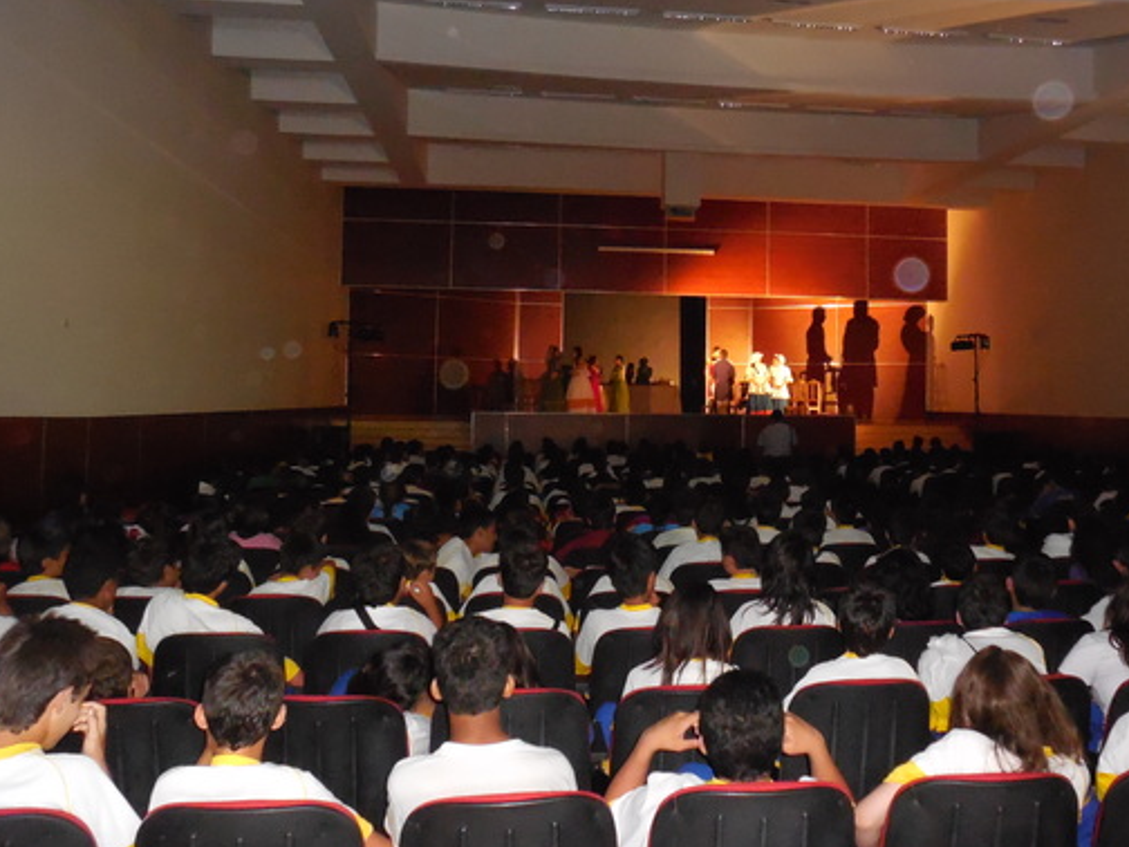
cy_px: 354
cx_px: 688
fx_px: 1076
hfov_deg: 54.9
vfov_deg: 42.8
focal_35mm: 33
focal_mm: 4.6
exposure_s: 1/25
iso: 1600
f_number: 3.5
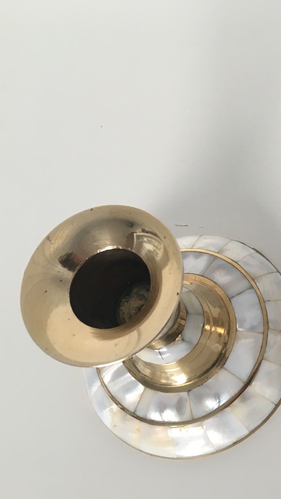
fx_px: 570
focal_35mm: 43
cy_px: 249
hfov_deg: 25.7
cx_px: 306
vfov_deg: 47.4
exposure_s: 1/33
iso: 50
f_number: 2.2
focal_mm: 4.15
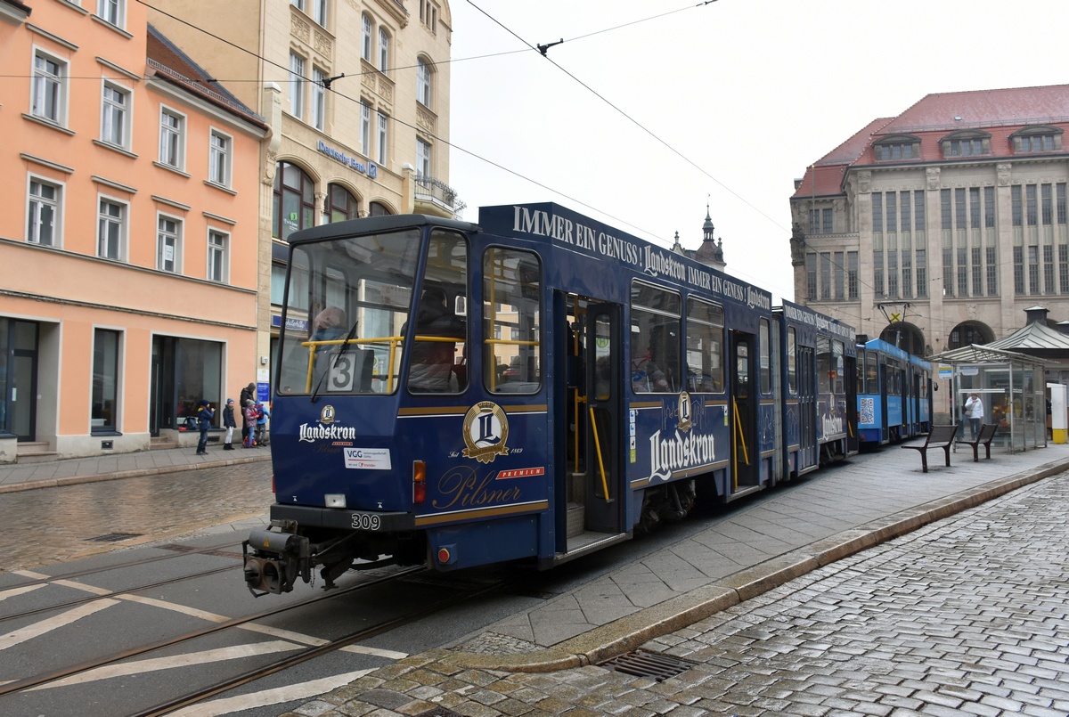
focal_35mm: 27
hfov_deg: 67.3
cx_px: 534
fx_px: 803
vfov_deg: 48.1
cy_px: 358
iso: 640
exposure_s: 1/160
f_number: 6.3
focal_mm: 18
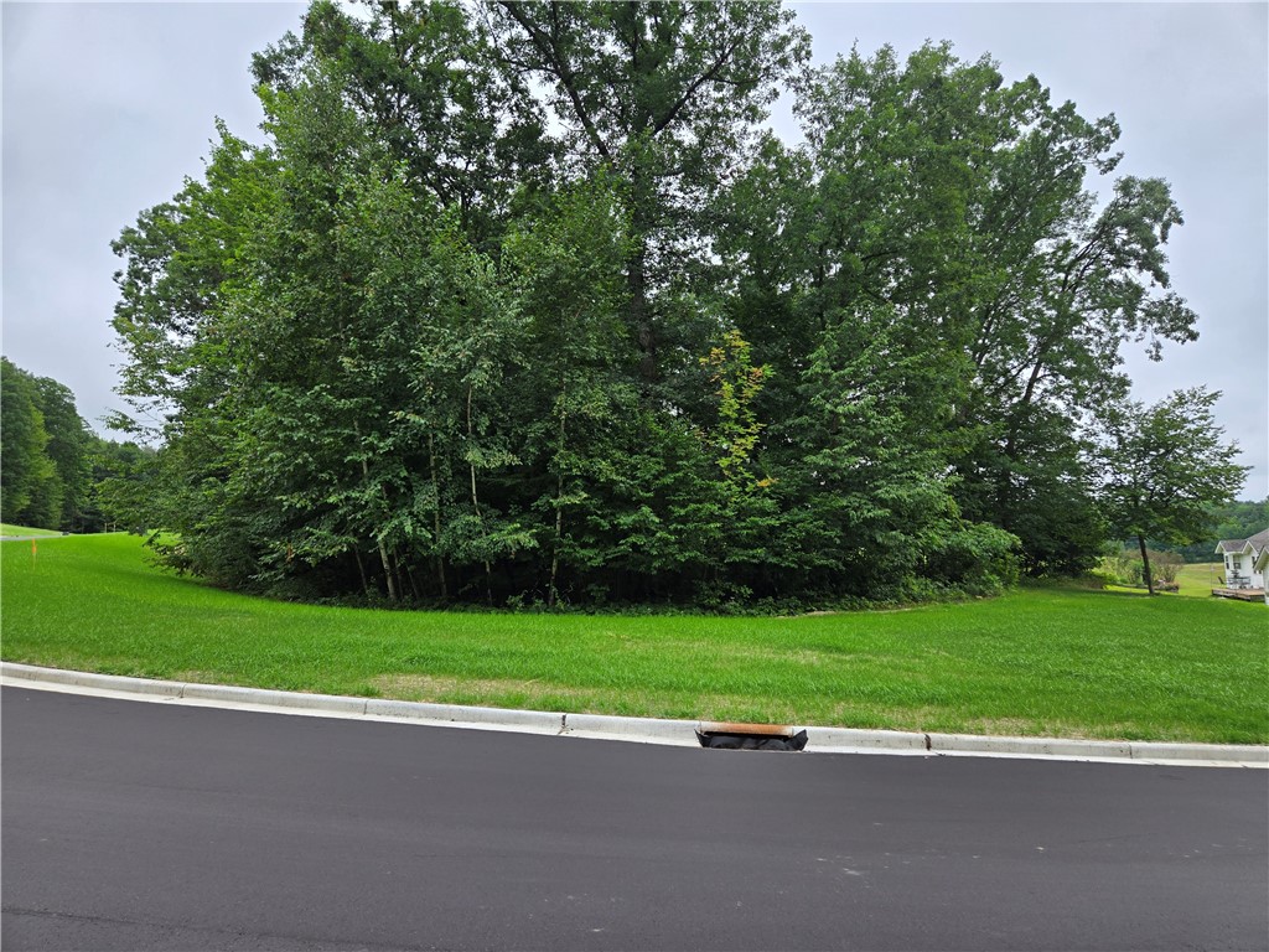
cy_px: 476
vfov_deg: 58.9
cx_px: 634
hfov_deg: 73.9
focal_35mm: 23
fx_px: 843
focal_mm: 5.4
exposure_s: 1/354
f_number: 1.8
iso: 25
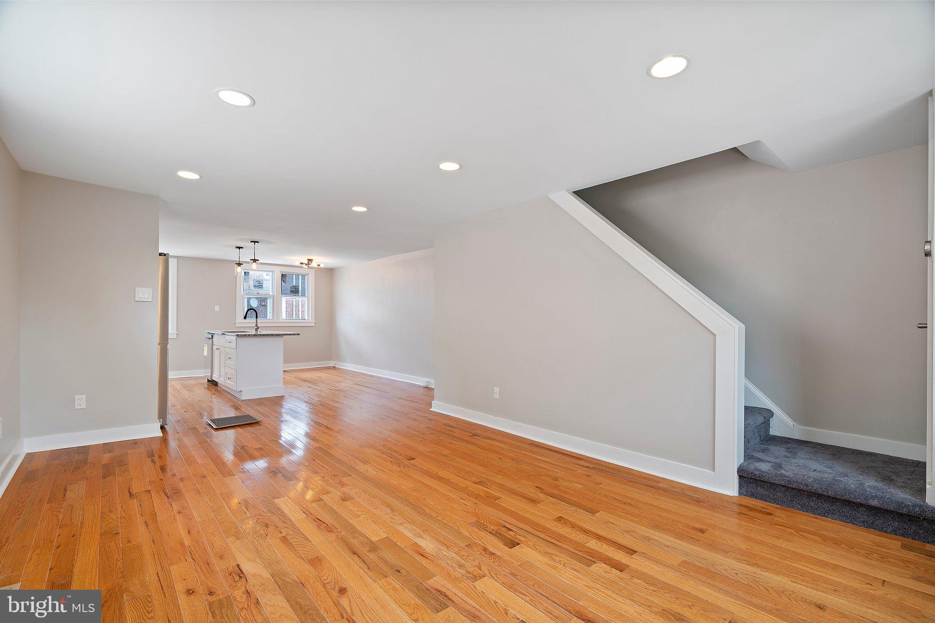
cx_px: 468
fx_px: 415
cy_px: 312
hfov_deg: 96.7
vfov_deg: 73.7
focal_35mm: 16
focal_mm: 16
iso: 250
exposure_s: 1/1.25
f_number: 9
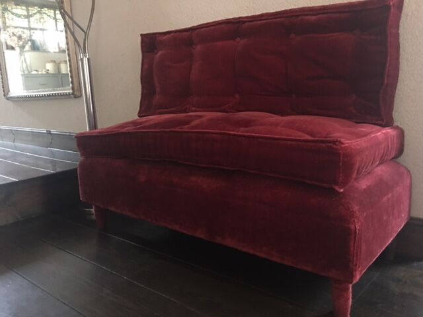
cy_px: 158
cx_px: 212
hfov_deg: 61.7
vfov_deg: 48.2
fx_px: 354
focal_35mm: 29
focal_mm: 4.15
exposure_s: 1/4
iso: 160
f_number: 2.2
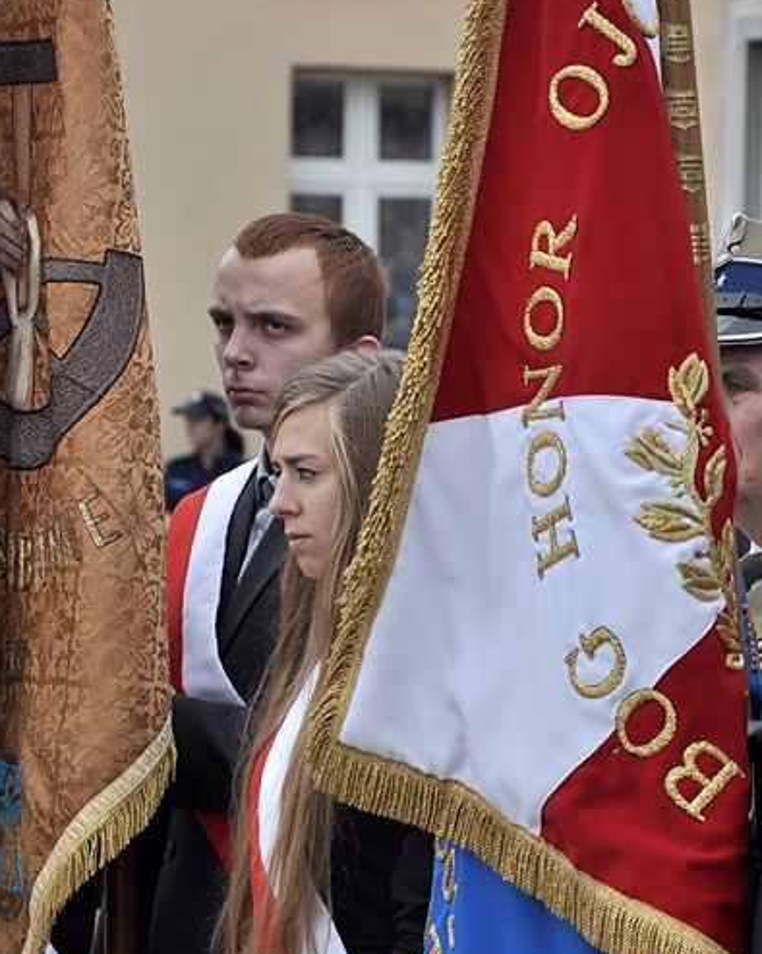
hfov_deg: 6.1
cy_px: 473
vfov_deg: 7.6
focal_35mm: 255
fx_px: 7188
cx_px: 565
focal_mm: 105
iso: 500
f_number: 6.3
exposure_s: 1/640
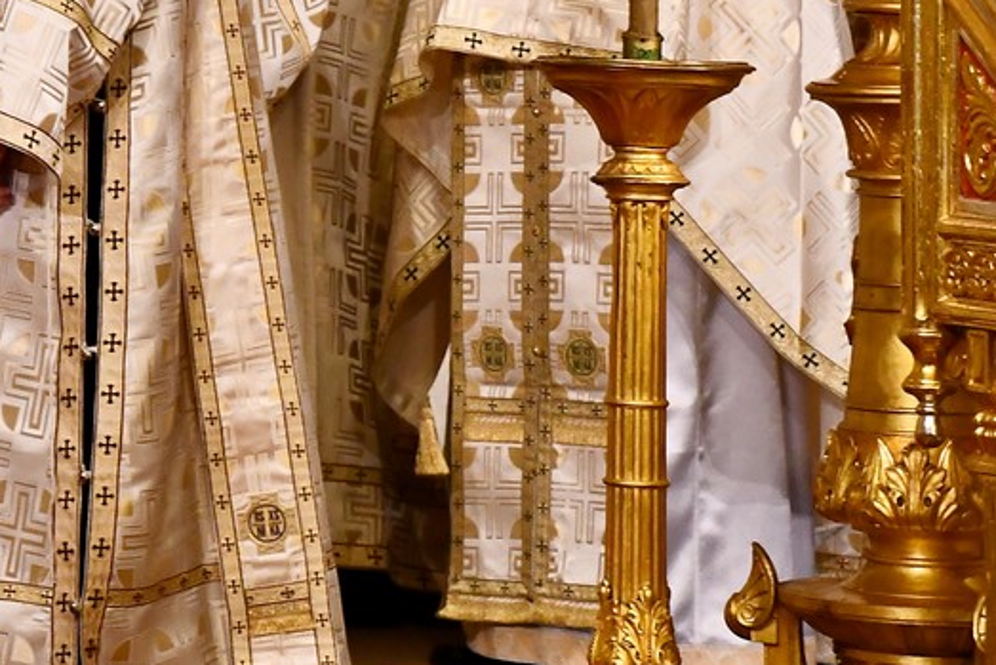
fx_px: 4760
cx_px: -4
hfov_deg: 11.8
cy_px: -13
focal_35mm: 172
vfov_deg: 7.9
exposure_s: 1/100
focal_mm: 50
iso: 2500
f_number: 3.5
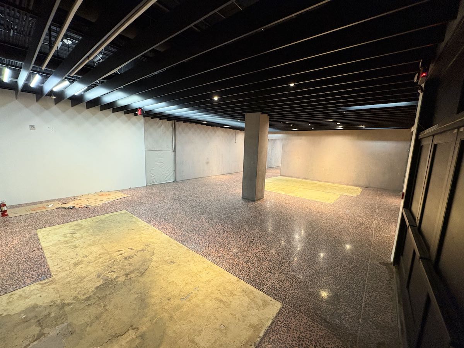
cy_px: 174
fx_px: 188
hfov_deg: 102.1
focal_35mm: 14
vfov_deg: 85.7
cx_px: 232
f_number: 2.2
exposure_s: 1/55
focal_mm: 2.22
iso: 400
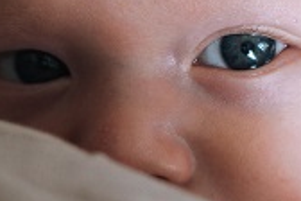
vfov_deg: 4.6
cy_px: 59
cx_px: 403
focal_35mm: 297
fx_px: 2483
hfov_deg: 6.9
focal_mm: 50
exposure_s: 1/200
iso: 250
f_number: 2.2
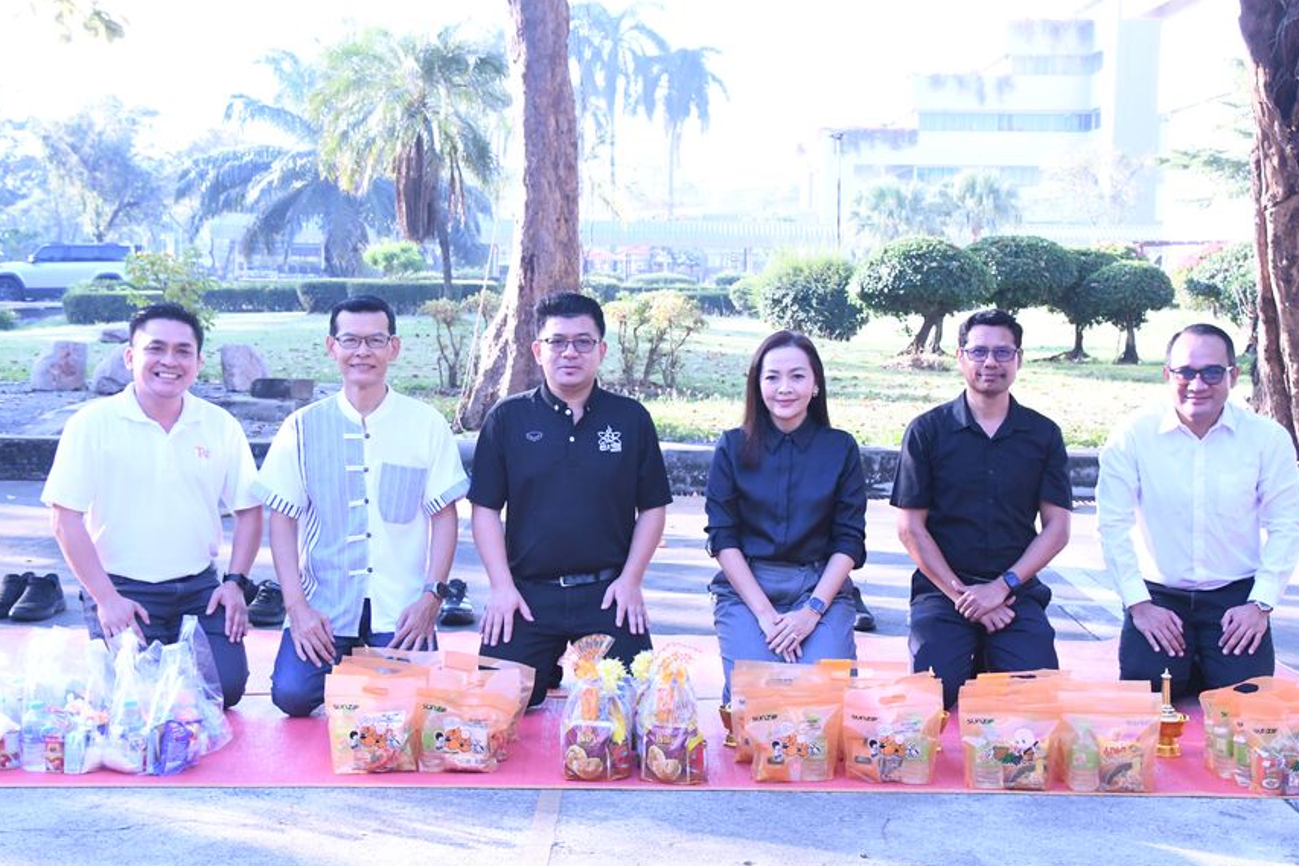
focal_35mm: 54
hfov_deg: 36.9
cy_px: 442
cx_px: 661
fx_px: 1949
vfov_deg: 25.1
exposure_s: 1/320
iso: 2500
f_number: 9
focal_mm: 30
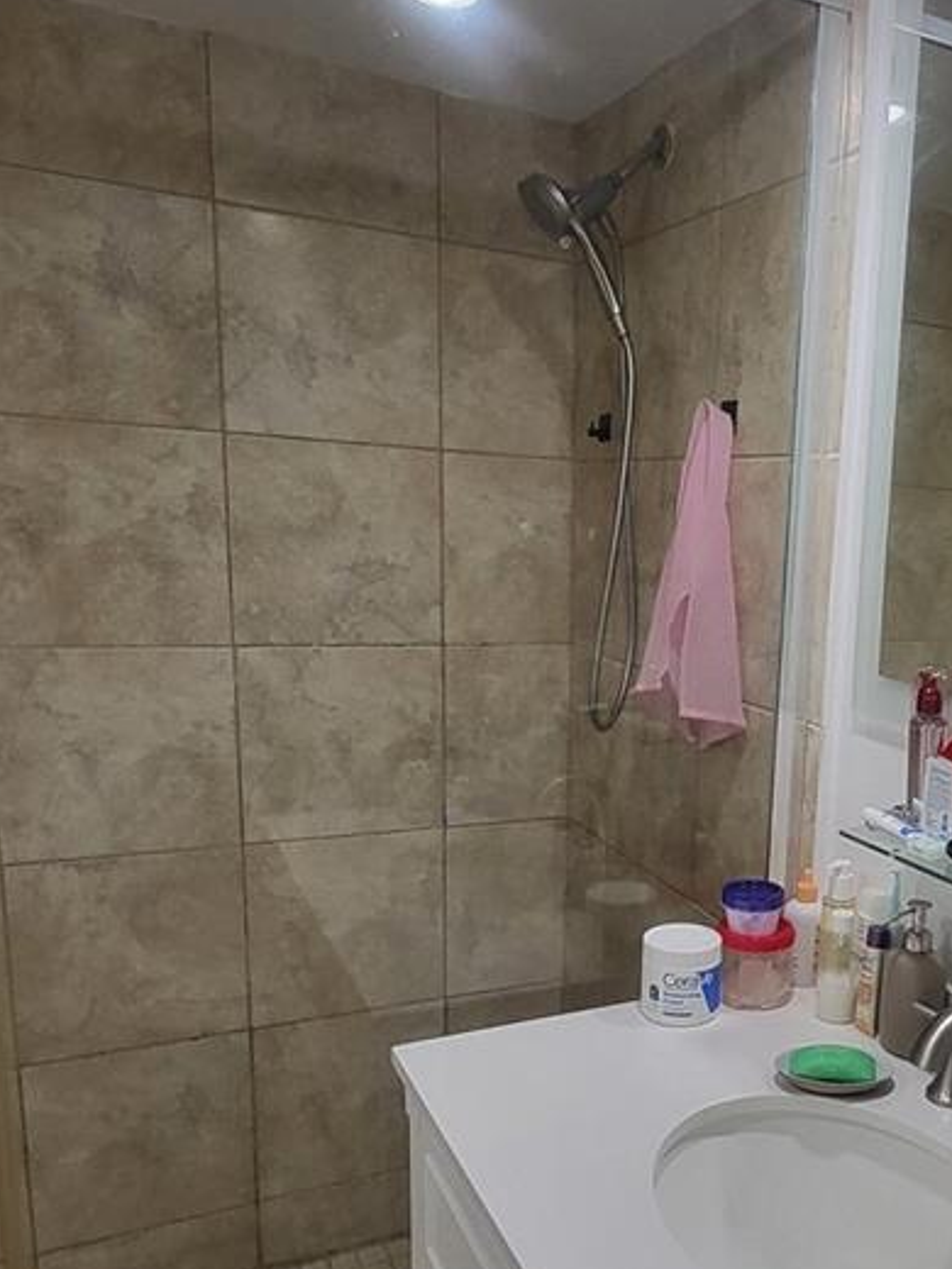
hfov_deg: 44.1
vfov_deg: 59.3
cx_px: 786
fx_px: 1100
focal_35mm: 30
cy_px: 778
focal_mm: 1.74
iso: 160
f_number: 2.2
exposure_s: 1/60
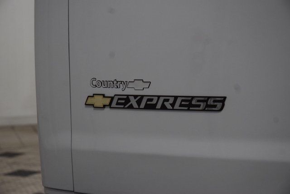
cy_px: 97
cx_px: 145
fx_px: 846
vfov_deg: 13.0
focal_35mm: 105
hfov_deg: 19.5
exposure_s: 1/125
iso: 1600
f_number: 7.1
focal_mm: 70
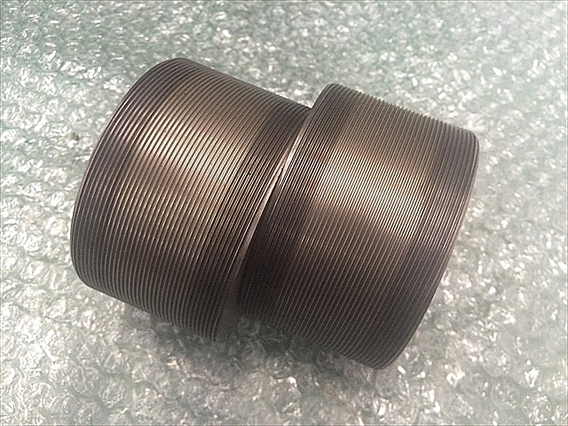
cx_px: 284
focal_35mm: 29
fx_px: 476
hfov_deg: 61.7
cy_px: 213
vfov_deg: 48.2
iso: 250
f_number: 2.2
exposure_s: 1/30
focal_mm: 4.15
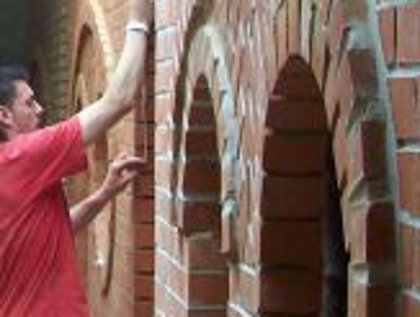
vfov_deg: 10.5
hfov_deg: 13.2
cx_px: -206
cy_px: 36
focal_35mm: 141
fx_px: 1715
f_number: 2.7
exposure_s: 1/81.6
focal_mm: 6
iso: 80
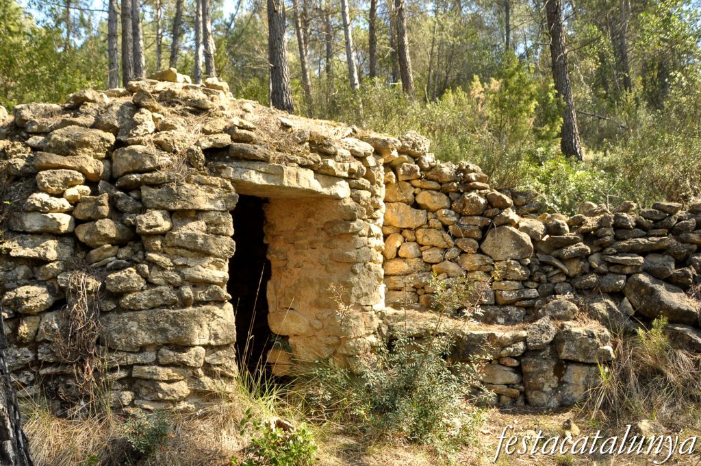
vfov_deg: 47.8
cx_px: 350
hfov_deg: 67.4
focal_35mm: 27
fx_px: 525
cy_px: 233
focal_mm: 18
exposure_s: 1/160
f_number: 6.3
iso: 320
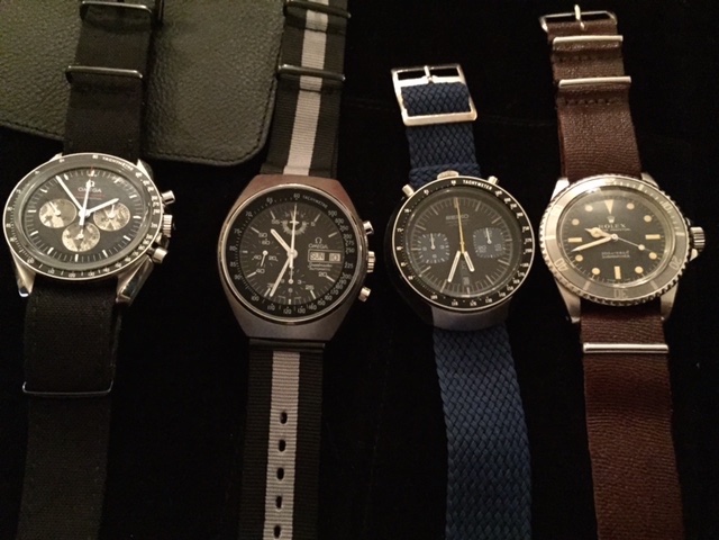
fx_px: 602
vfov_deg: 48.2
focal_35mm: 29
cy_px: 270
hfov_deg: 61.7
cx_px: 360
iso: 2000
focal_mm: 4.15
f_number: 2.2
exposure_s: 1/15
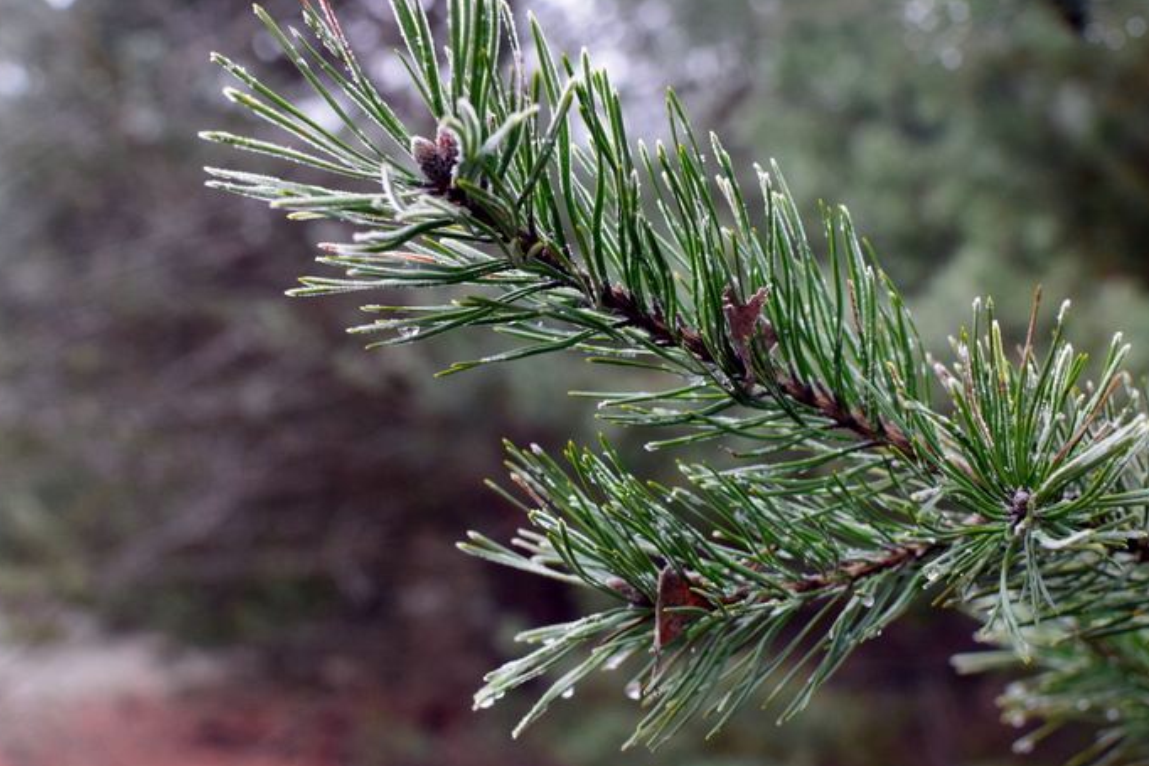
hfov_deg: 32.6
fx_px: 1966
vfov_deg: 22.1
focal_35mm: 62
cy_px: 352
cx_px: 541
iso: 1600
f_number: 6.3
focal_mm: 35
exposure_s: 1/60
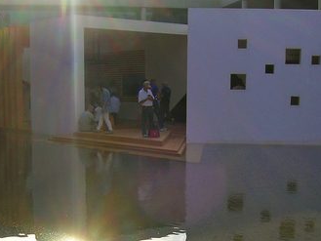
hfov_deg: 31.2
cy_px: 181
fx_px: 575
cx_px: 172
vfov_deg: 23.4
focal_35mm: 62
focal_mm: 5.7
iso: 50
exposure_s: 1/341
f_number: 4.9
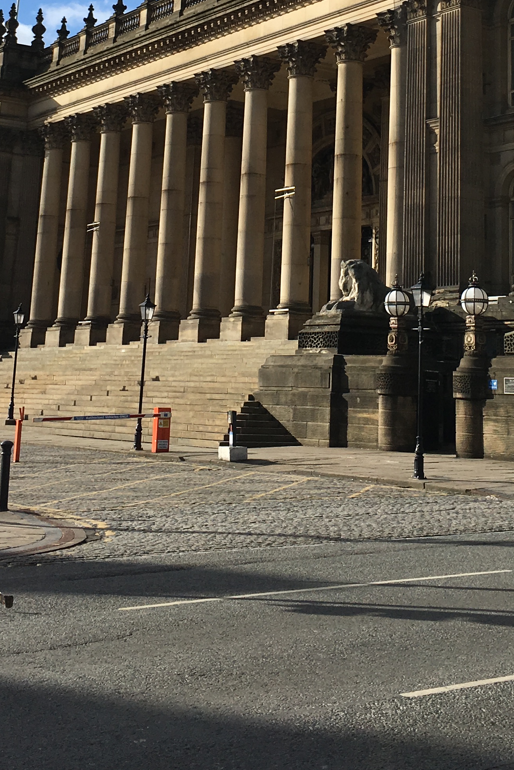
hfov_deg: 21.9
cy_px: 46
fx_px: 1327
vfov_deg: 30.6
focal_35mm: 62
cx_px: 310
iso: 25
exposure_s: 1/1972
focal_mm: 4.15
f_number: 2.2
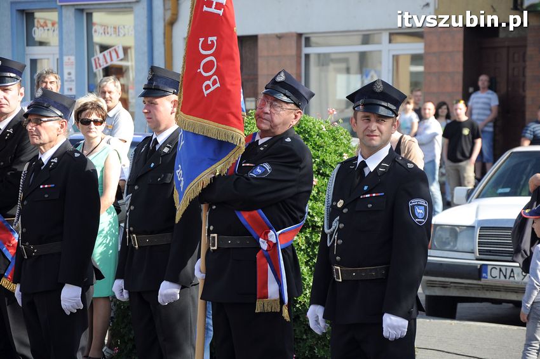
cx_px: 270
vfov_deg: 8.7
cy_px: 180
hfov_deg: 13.1
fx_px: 2360
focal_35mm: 158
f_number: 5.6
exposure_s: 1/500
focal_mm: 105
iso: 400
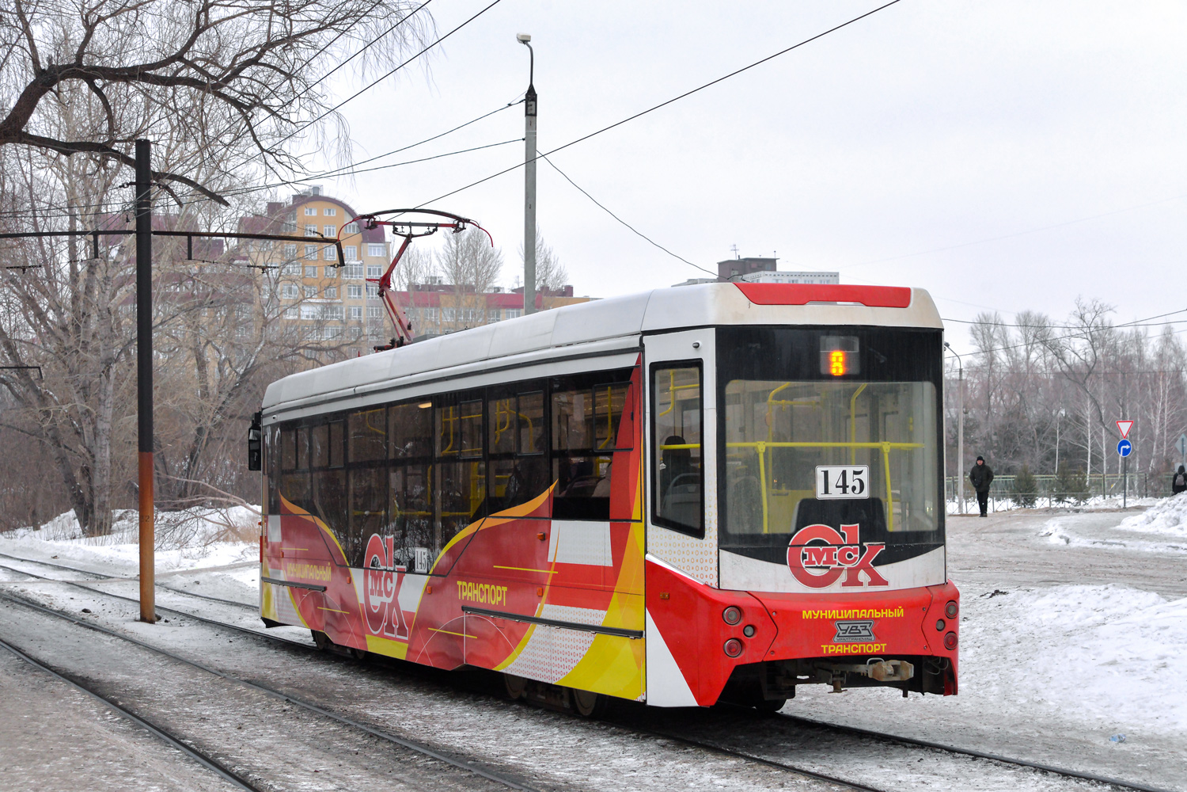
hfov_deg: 28.8
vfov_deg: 19.5
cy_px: 396
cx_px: 594
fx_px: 2308
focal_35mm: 70
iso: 1600
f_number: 7.1
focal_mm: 70
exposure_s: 1/320
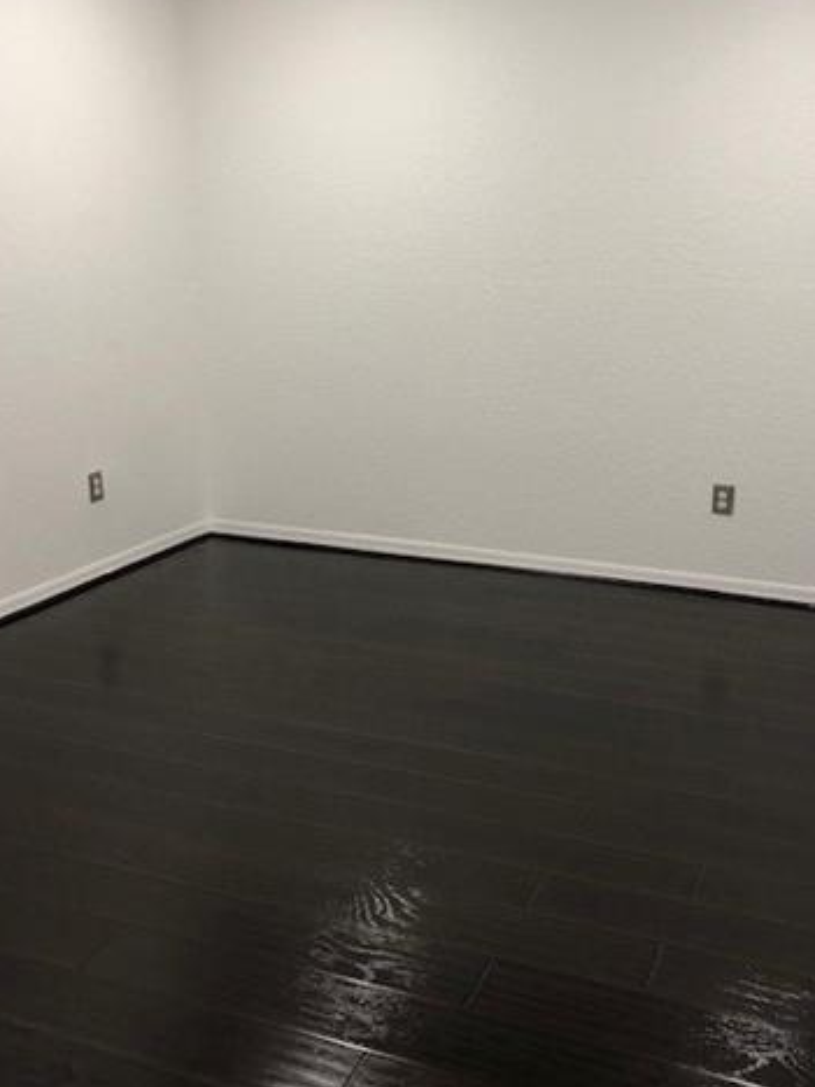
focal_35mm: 36
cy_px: 482
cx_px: 466
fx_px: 1131
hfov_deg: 39.6
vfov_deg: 51.3
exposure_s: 1/24
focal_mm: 3.99
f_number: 1.8
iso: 40
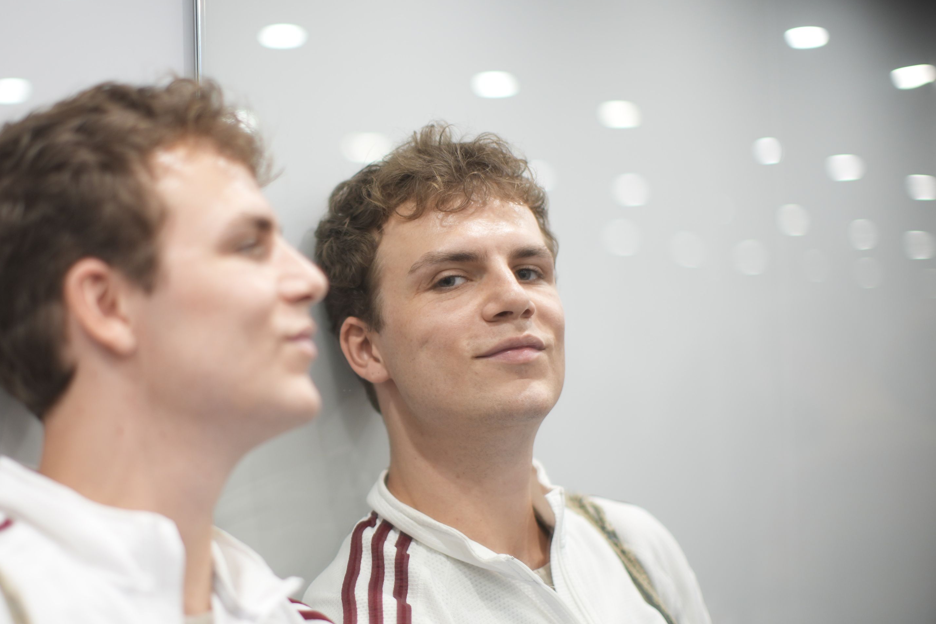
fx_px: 1820
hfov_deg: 28.7
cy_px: 353
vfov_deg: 19.4
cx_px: 312
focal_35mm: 70
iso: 250
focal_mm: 50
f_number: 1.3
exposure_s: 1/250
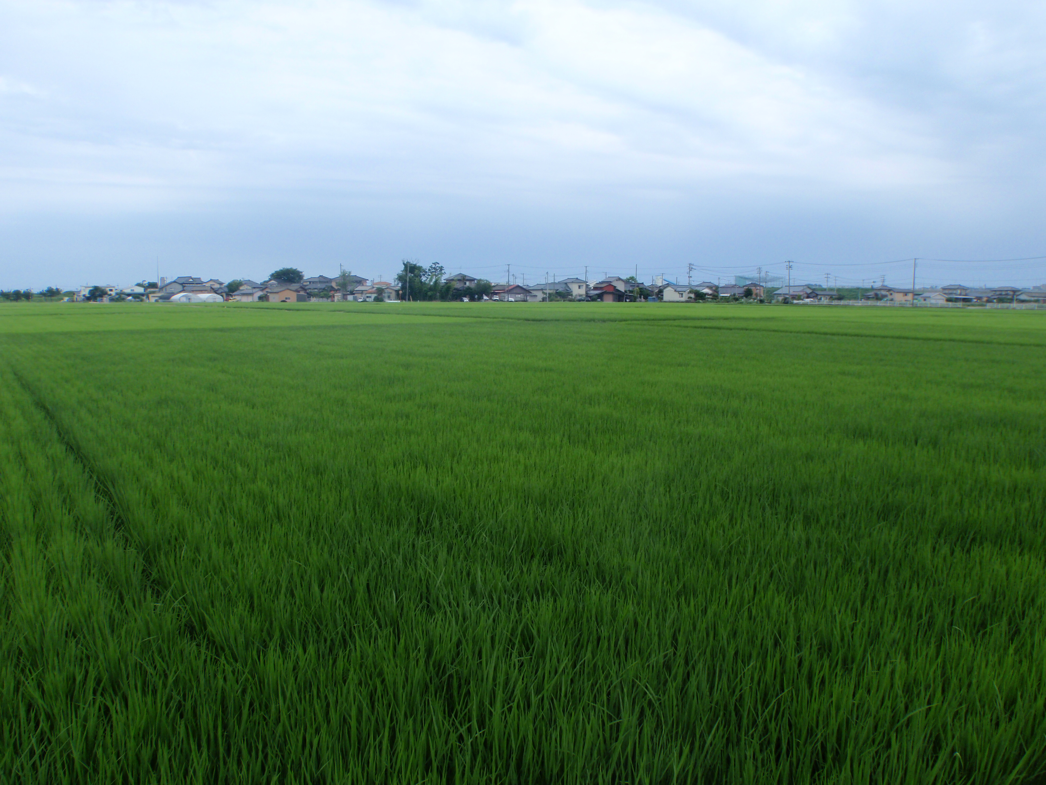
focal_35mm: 28
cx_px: 523
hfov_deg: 63.4
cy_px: 392
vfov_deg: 49.7
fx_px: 846
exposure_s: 1/80
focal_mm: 5
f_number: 5
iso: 64
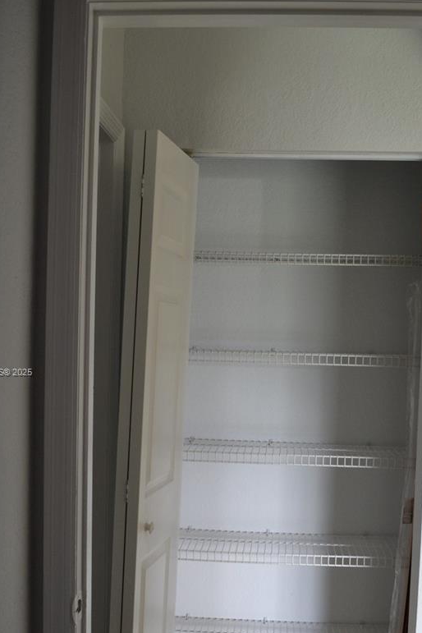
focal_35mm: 42
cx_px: 228
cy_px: 373
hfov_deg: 31.9
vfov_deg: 46.2
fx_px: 738
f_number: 4
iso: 400
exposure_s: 1/60
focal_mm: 18
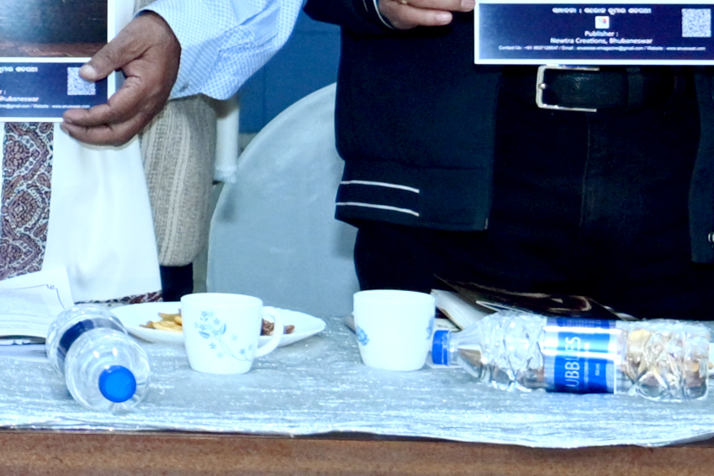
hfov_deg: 11.0
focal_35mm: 171
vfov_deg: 8.0
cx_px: -682
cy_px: -48
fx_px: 3391
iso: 640
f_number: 4
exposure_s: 1/160
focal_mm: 24
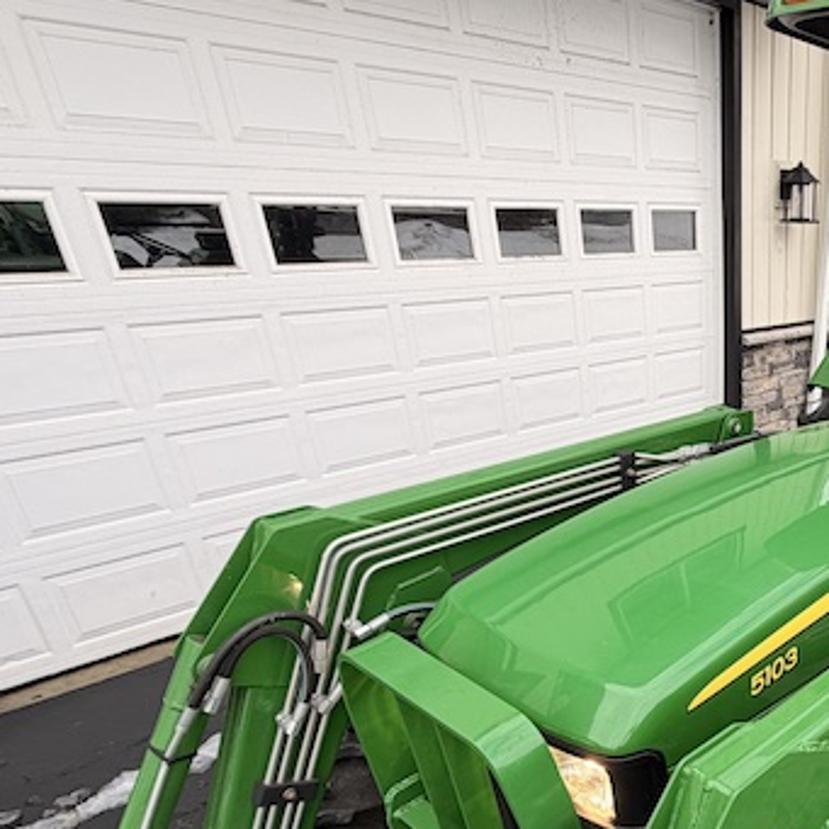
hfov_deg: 47.5
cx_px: 802
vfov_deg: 53.4
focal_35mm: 29
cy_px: 610
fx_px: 786
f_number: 2.2
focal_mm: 2.22
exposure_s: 1/494
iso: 64
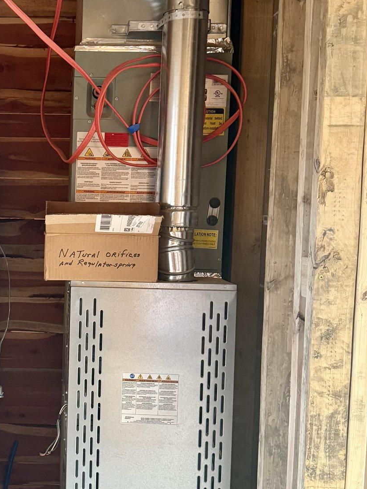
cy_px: 260
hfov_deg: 28.0
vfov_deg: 38.2
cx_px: 33
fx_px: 707
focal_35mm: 50
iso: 400
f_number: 1.78
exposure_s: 1/60
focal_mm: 6.76
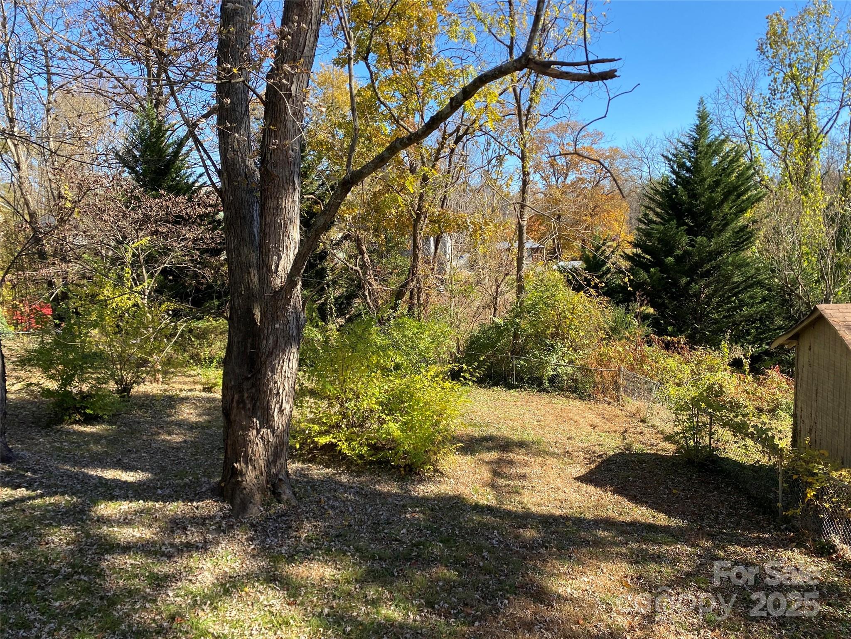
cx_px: 426
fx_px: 639
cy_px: 320
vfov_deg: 53.1
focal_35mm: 26
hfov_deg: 67.3
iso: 32
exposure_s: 1/752
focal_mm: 4.25
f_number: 1.8
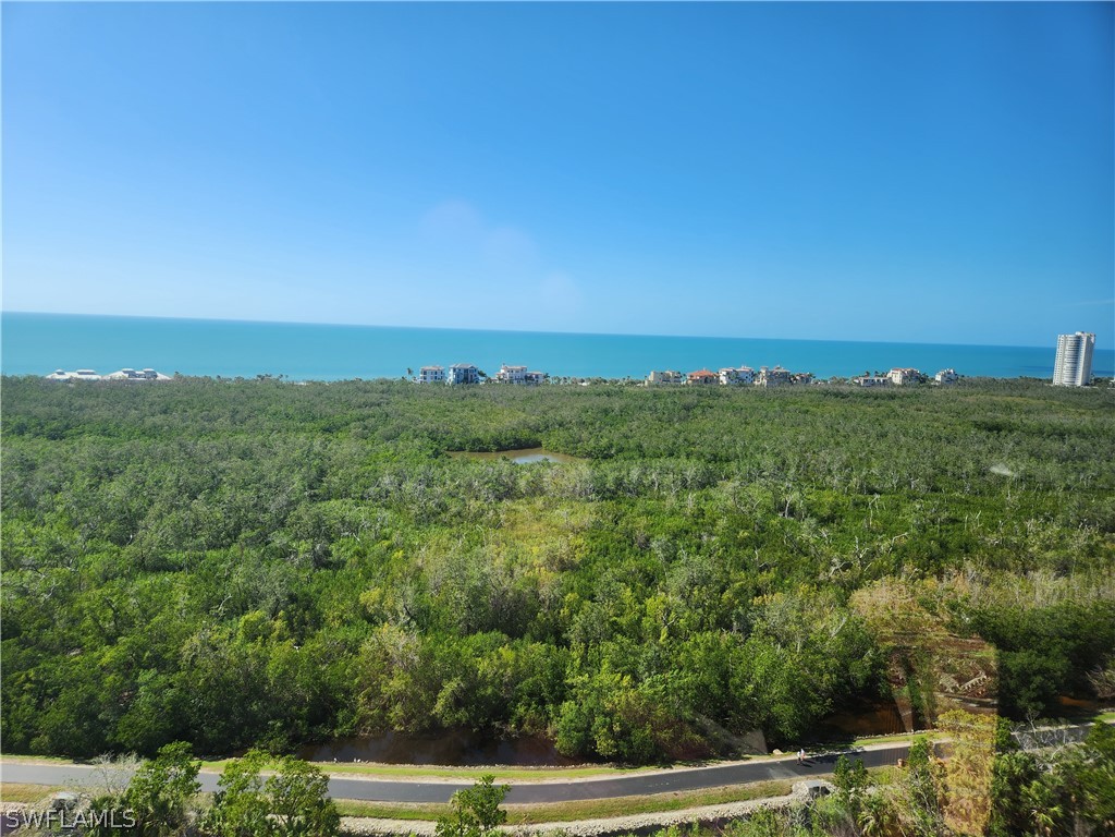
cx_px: 558
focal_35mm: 23
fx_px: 741
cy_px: 418
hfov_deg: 73.9
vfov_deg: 58.9
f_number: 1.8
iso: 20
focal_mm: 5.4
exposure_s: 1/711
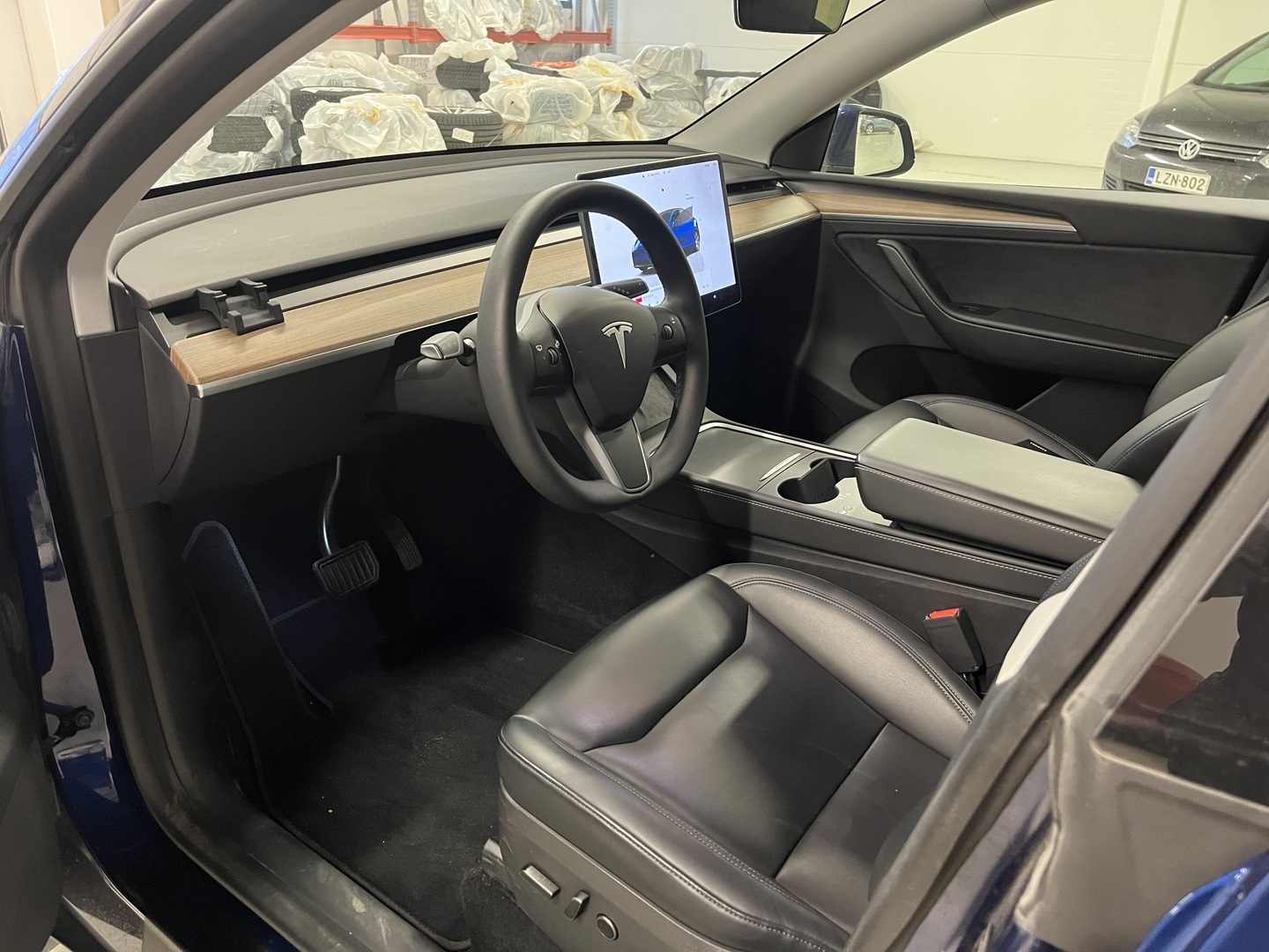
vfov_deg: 53.1
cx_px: 634
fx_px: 953
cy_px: 476
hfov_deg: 67.3
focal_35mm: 26
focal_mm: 5.1
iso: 400
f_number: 1.6
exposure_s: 1/33
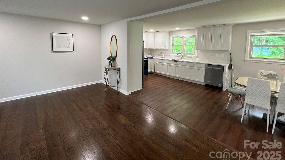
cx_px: 142
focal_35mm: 15
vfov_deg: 68.8
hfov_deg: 103.0
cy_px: 55
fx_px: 113
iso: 250
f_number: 1.8
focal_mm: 1.57
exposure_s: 1/120
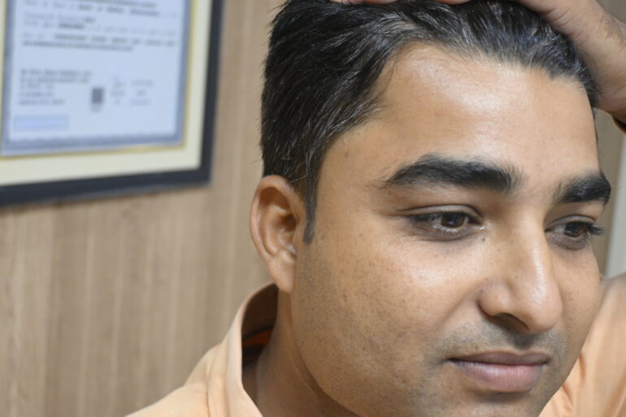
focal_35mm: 60
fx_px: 1043
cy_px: 208
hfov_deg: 33.4
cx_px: 313
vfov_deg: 22.6
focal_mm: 40
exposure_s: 1/80
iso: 3200
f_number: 5.6
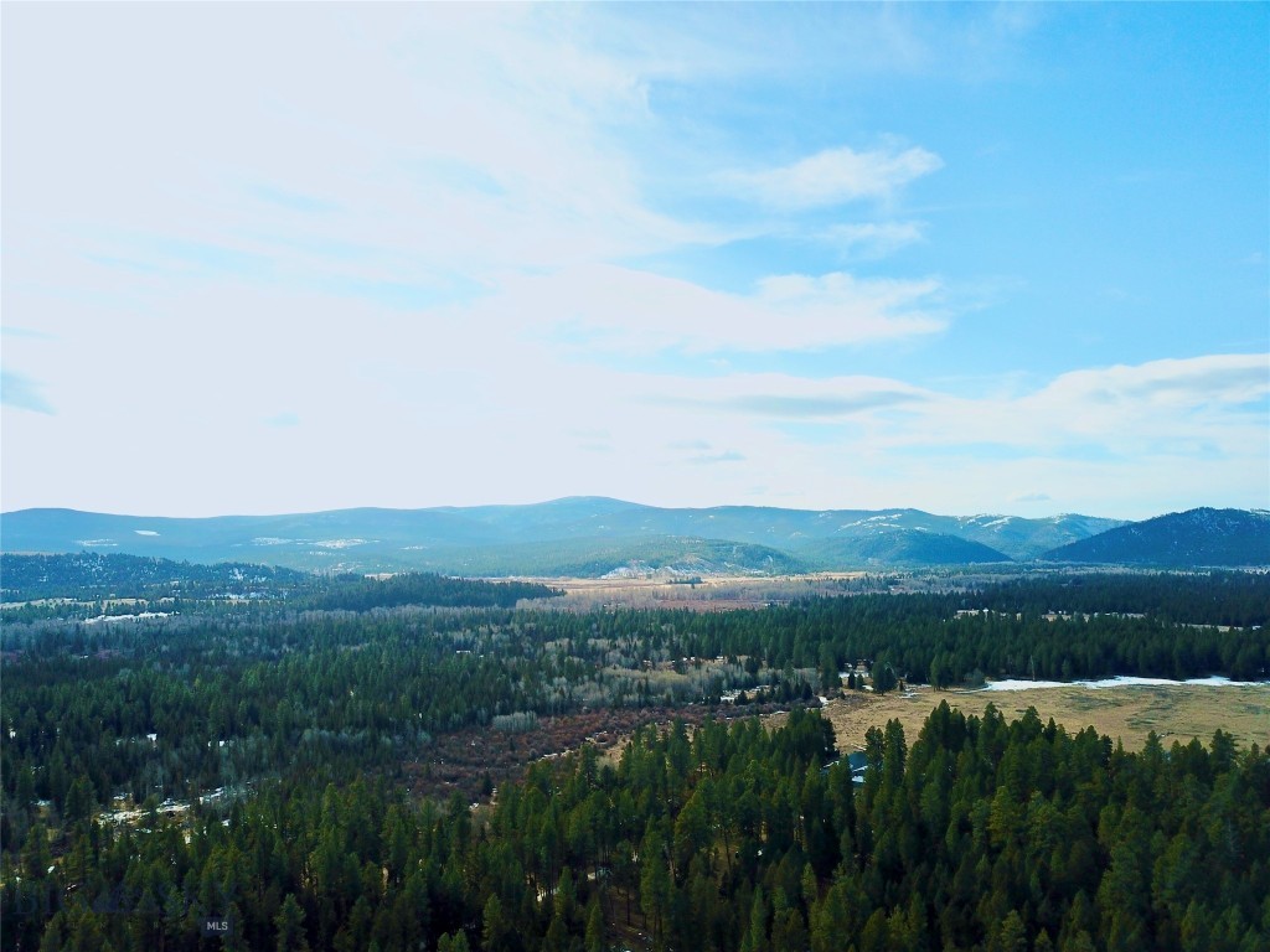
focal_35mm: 26
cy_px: 476
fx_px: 954
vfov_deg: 53.1
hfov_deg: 67.3
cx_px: 635
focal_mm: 4.73
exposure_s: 1/1000
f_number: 2.2
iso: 100
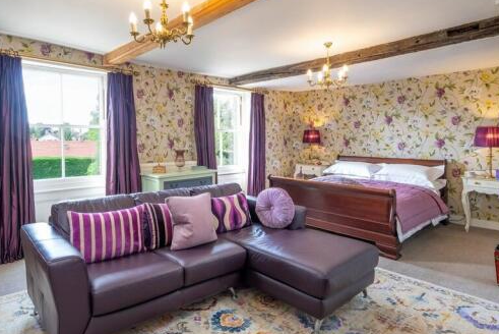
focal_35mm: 20
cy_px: 143
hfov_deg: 82.6
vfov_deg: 61.7
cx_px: 193
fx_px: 277
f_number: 7.1
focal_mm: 10.1
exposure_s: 1/8
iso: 160
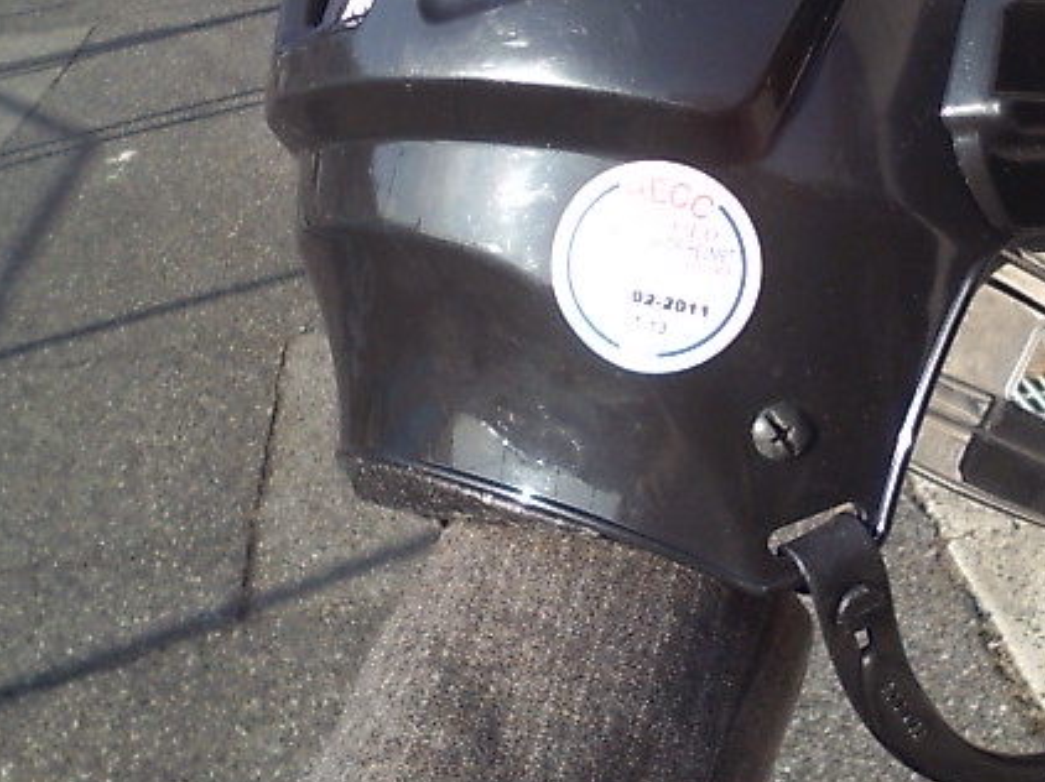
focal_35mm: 44
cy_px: 215
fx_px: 1328
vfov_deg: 32.3
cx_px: 743
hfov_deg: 42.1
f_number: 3.5
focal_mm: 3.73
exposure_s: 1/345
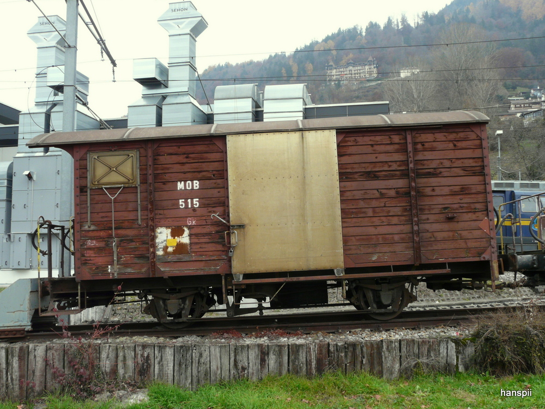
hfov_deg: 55.4
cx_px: 272
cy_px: 204
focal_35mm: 33
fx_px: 520
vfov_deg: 42.9
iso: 160
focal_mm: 5.5
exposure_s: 1/160
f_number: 4
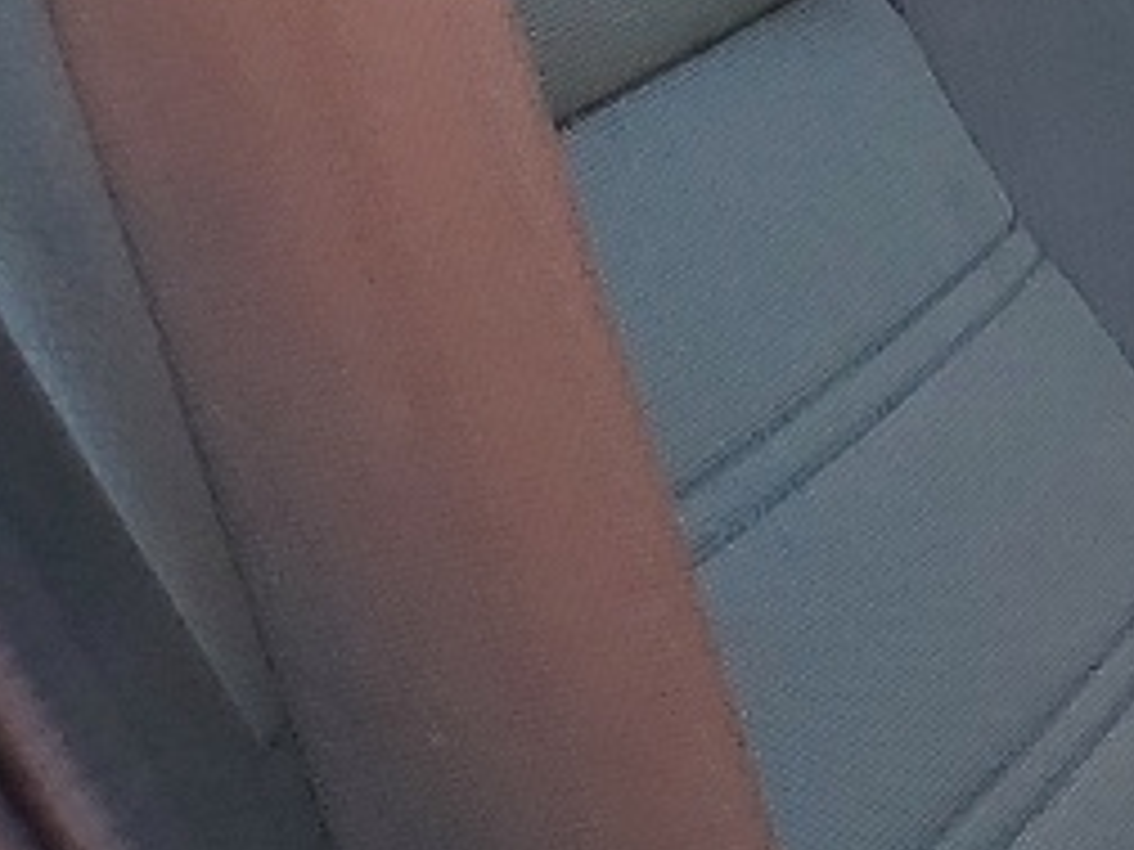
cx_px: 3213
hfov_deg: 9.7
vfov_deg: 9.0
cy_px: 472
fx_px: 5405
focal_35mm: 165
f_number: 1.5
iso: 50
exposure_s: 1/357
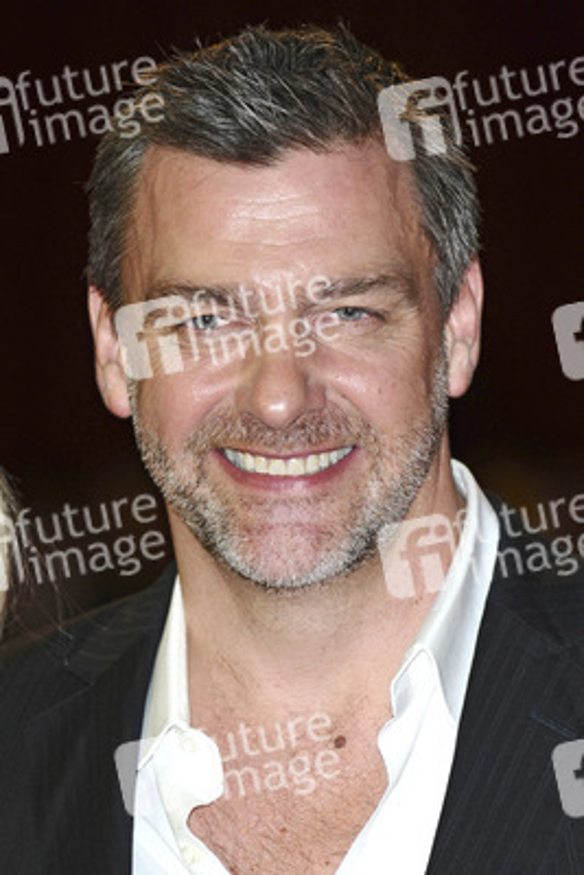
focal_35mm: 300
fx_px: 7293
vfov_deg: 6.9
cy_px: 438
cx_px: 292
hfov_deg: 4.6
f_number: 4.5
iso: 320
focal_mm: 200
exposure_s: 1/200
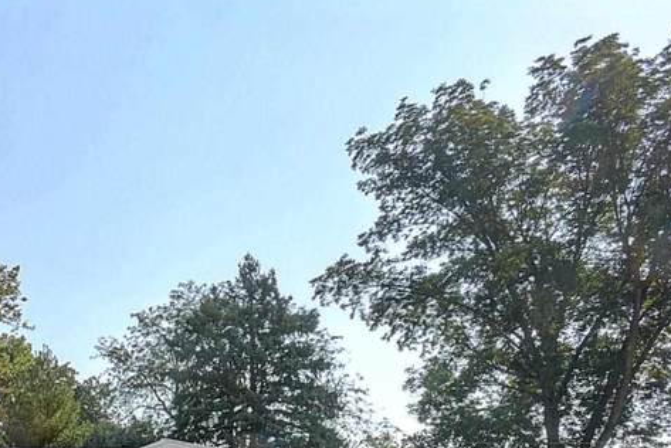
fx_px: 858
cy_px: 592
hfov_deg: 33.1
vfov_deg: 25.1
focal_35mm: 46
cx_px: -173
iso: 125
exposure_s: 1/40
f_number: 16
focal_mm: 17
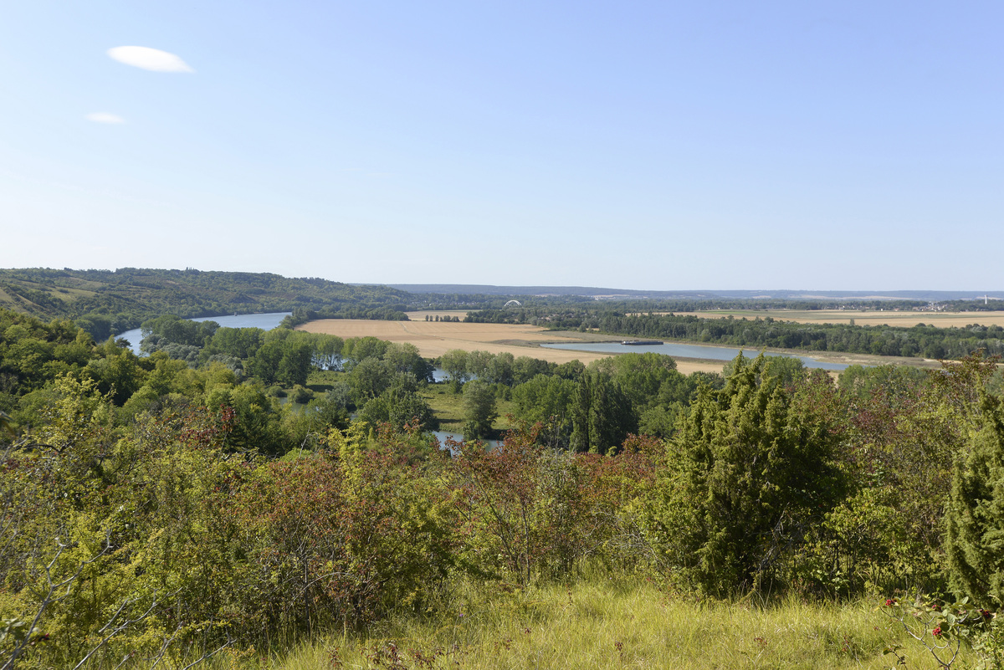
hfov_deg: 54.4
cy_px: 335
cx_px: 502
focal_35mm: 35
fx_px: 976
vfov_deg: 37.9
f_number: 11
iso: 200
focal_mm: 35
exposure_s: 1/200
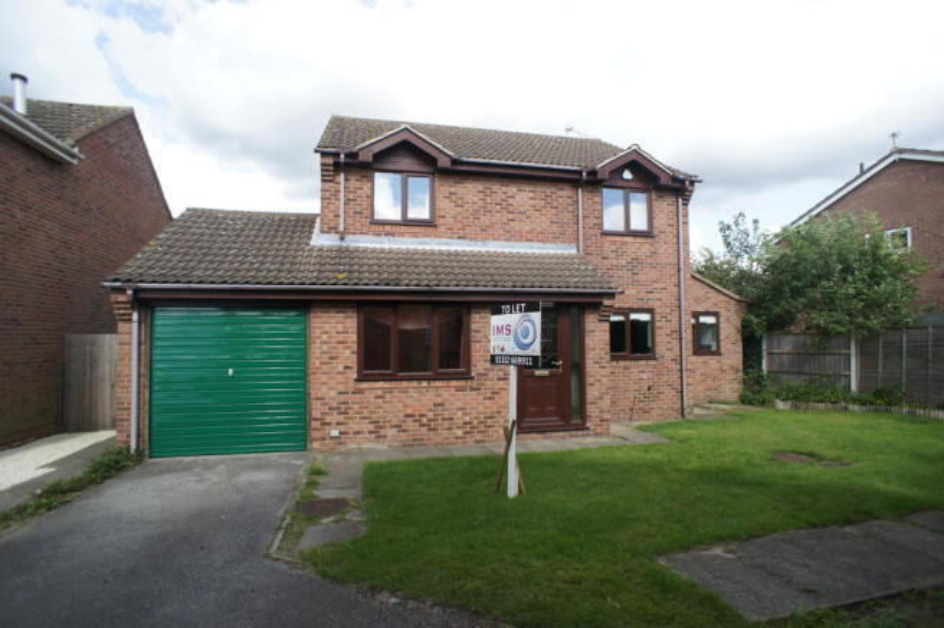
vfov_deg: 53.0
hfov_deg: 73.8
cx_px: 472
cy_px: 314
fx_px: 629
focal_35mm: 24
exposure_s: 1/800
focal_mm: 16
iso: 200
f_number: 3.5
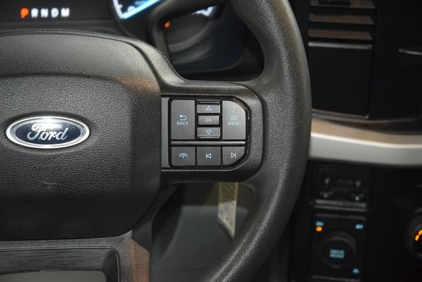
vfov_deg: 13.0
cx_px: 211
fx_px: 1231
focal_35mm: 105
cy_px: 141
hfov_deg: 19.5
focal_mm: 70
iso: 2200
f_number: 4.5
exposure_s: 1/30
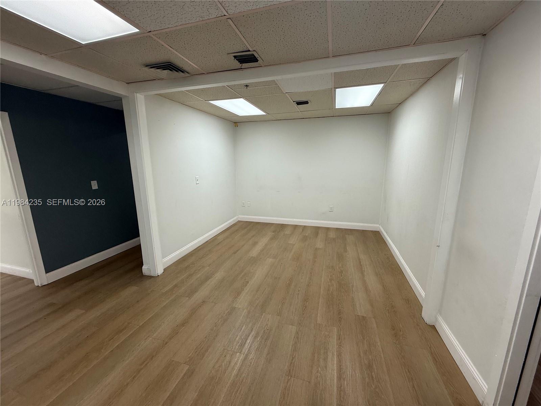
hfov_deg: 102.1
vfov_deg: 85.7
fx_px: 219
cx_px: 270
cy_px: 203
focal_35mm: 14
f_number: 2.2
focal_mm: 2.22
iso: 80
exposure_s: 1/120
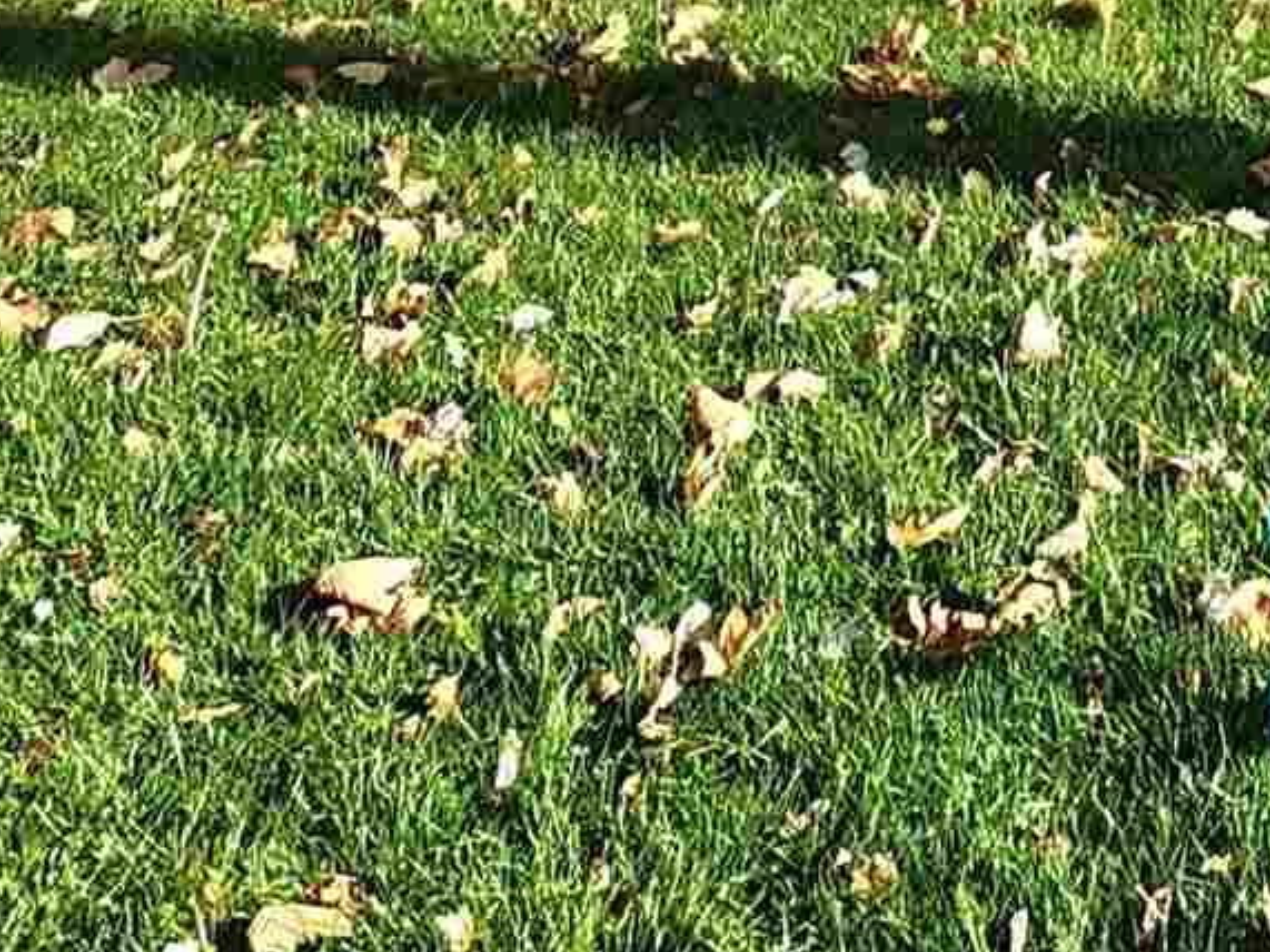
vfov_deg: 16.1
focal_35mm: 70
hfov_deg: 23.0
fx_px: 2568
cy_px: -968
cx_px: 1851
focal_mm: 2.2
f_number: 2.2
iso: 50
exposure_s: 1/1429
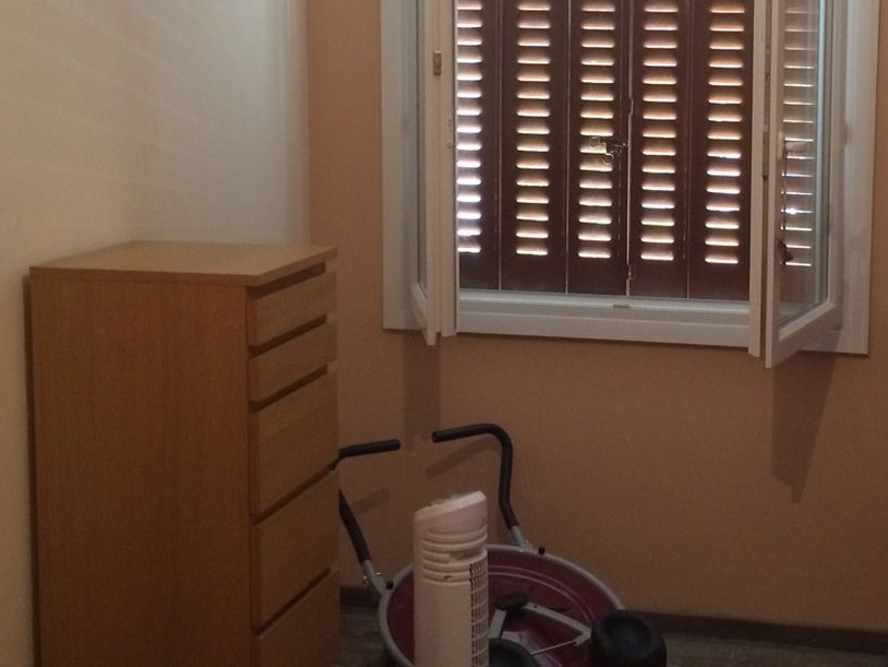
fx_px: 1463
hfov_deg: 33.3
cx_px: 634
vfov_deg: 25.5
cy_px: 195
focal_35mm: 57
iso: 320
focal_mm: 4.15
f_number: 2.2
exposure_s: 1/33
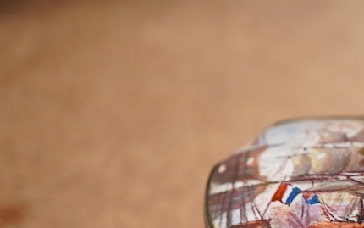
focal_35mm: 96
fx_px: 953
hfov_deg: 21.0
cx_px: 352
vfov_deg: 13.5
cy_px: 223
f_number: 5.6
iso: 1250
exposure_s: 1/125
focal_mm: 30
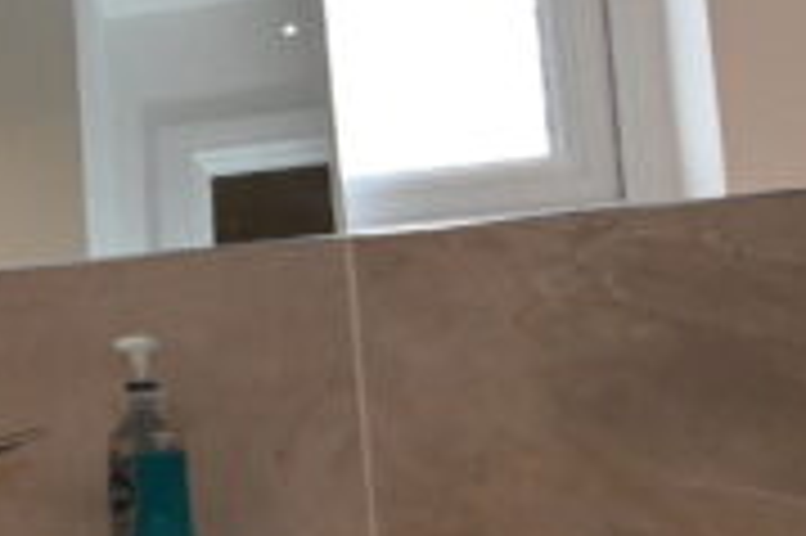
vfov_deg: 15.8
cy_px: 399
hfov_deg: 18.2
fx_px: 1924
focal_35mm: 86
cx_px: -684
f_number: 10
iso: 5000
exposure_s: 1/200
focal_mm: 15
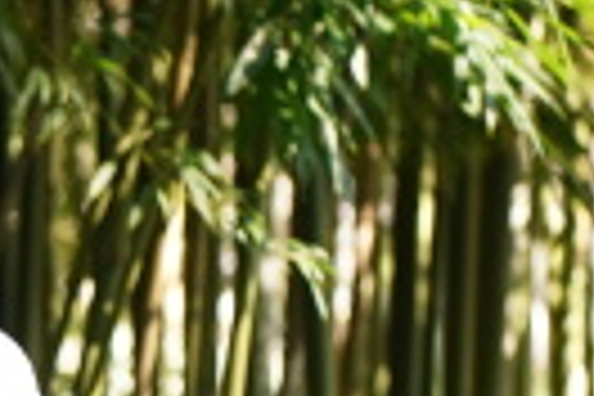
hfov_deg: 5.5
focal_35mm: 364
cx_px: -774
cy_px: 587
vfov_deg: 3.8
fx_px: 6006
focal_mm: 60
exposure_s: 1/200
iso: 400
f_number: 2.8
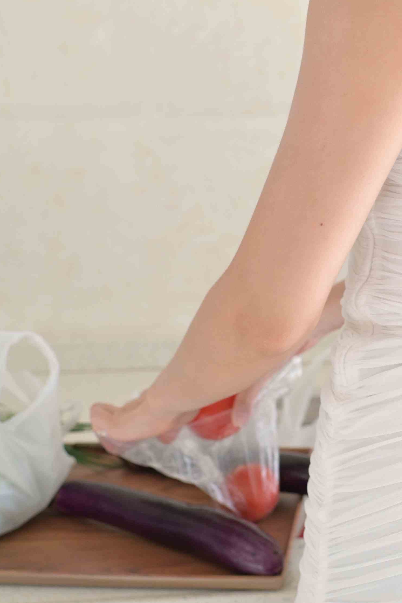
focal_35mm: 72
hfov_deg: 18.4
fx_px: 1206
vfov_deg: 28.1
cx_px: 406
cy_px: 273
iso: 800
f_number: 4
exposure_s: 1/200
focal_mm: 35
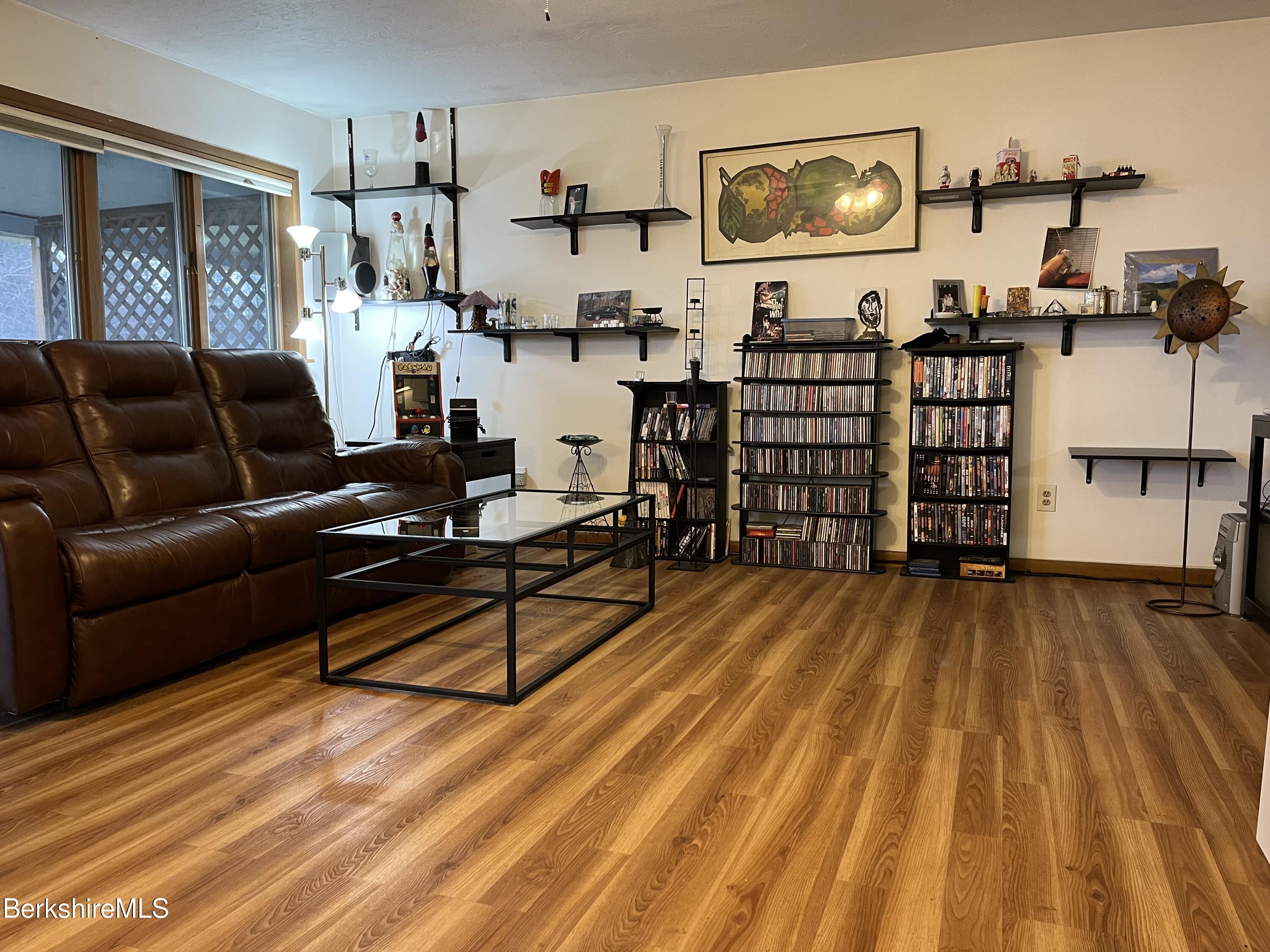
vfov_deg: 53.1
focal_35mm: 26
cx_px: 635
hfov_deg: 67.3
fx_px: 954
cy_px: 476
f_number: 1.6
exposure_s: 1/60
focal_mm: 5.1
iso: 160
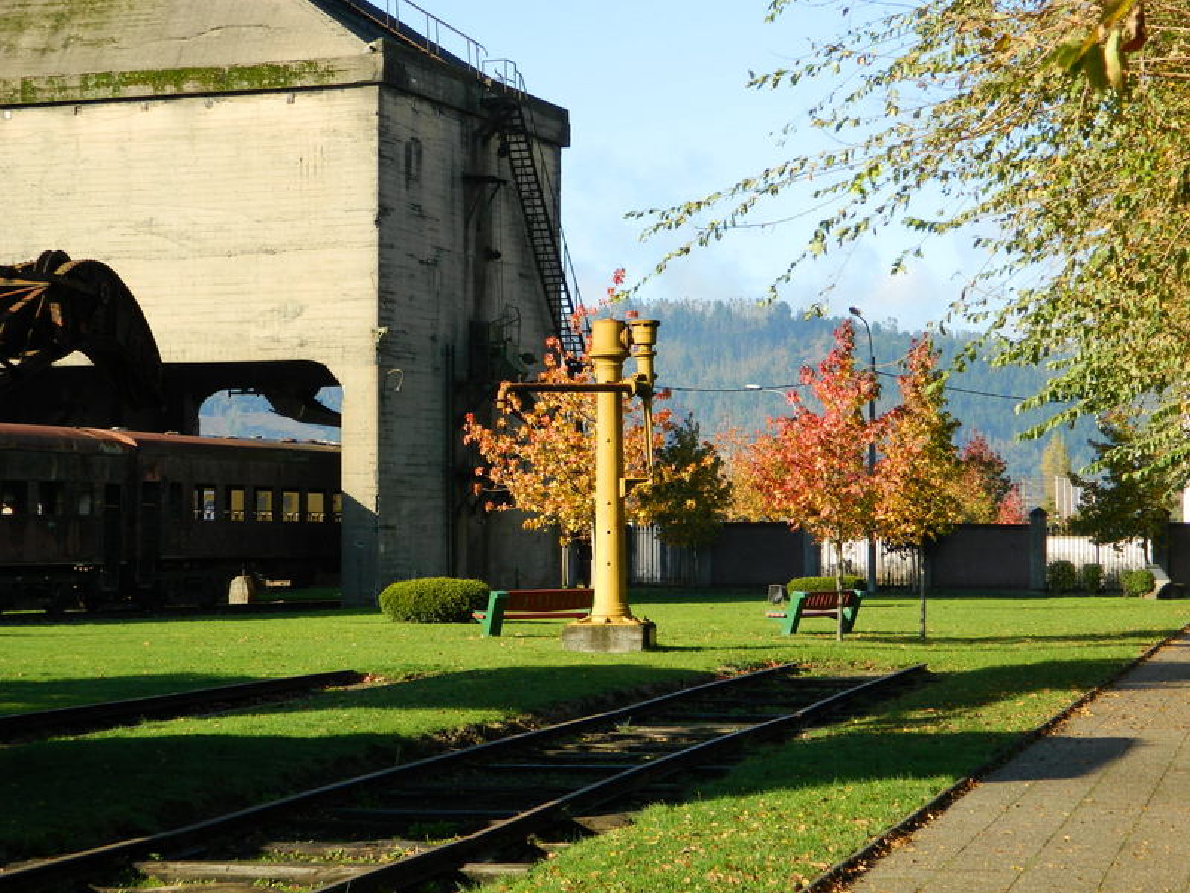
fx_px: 2888
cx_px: 595
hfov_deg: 23.3
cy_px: 446
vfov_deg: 17.6
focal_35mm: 84
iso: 80
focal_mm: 15.1
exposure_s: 1/250
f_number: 4.2
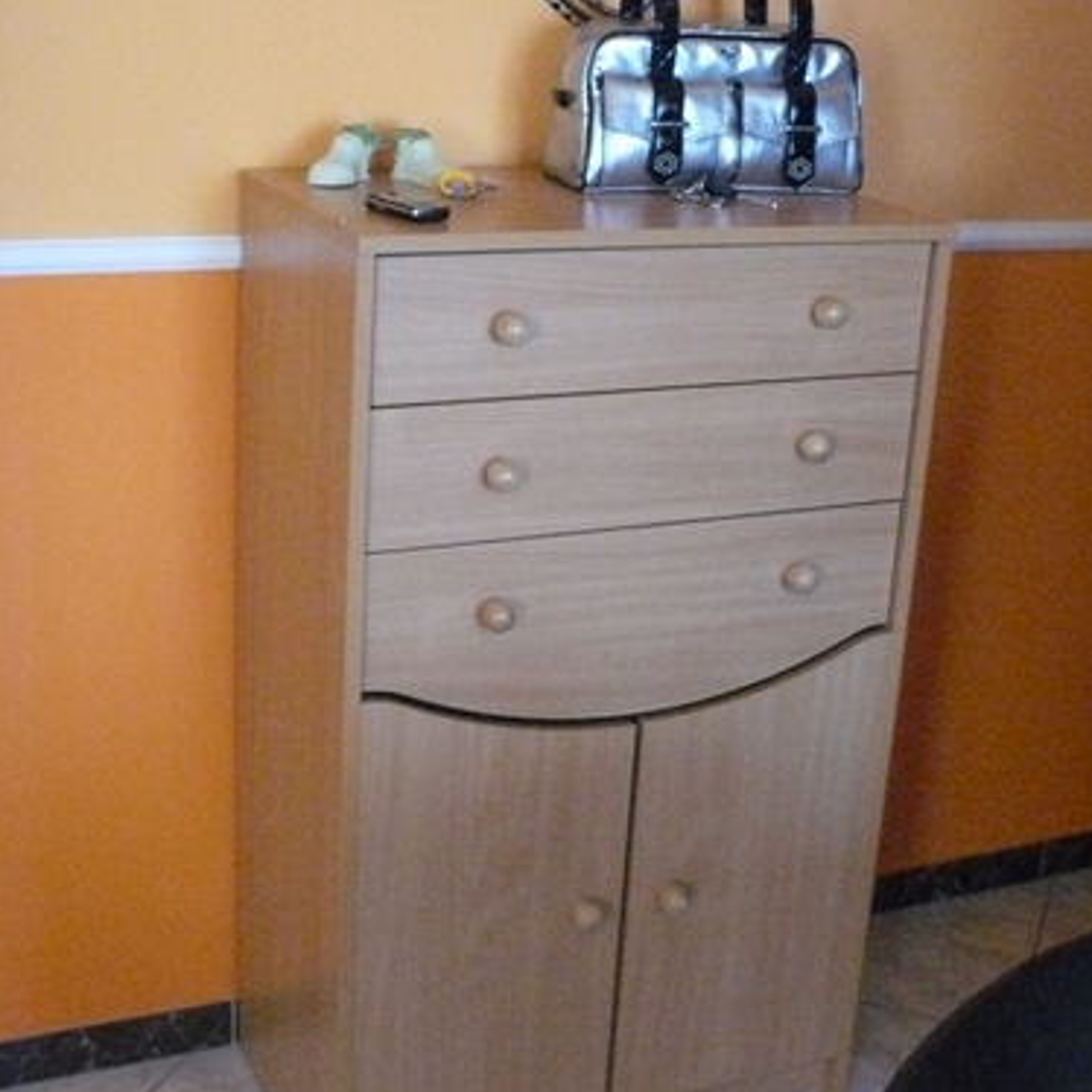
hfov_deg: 33.4
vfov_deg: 33.3
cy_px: 455
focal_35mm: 51
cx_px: 607
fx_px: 1820
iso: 800
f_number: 2.8
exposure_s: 1/30
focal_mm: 6
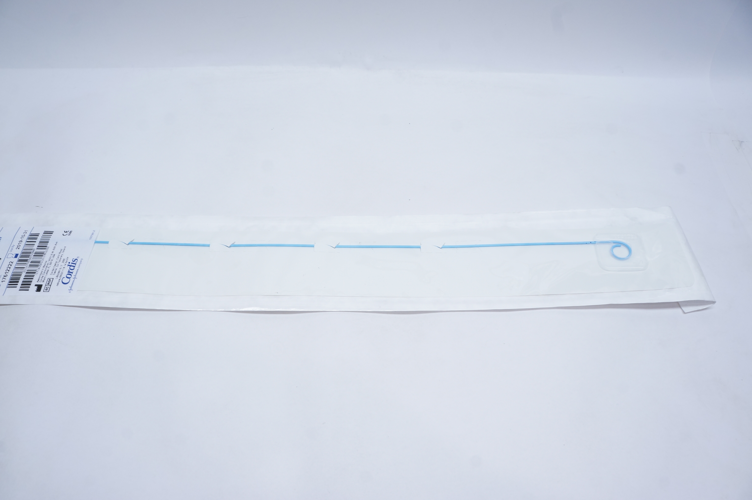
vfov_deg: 47.8
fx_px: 563
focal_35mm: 27
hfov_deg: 67.4
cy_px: 250
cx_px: 376
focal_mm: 18
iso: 400
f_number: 10
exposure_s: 1/15
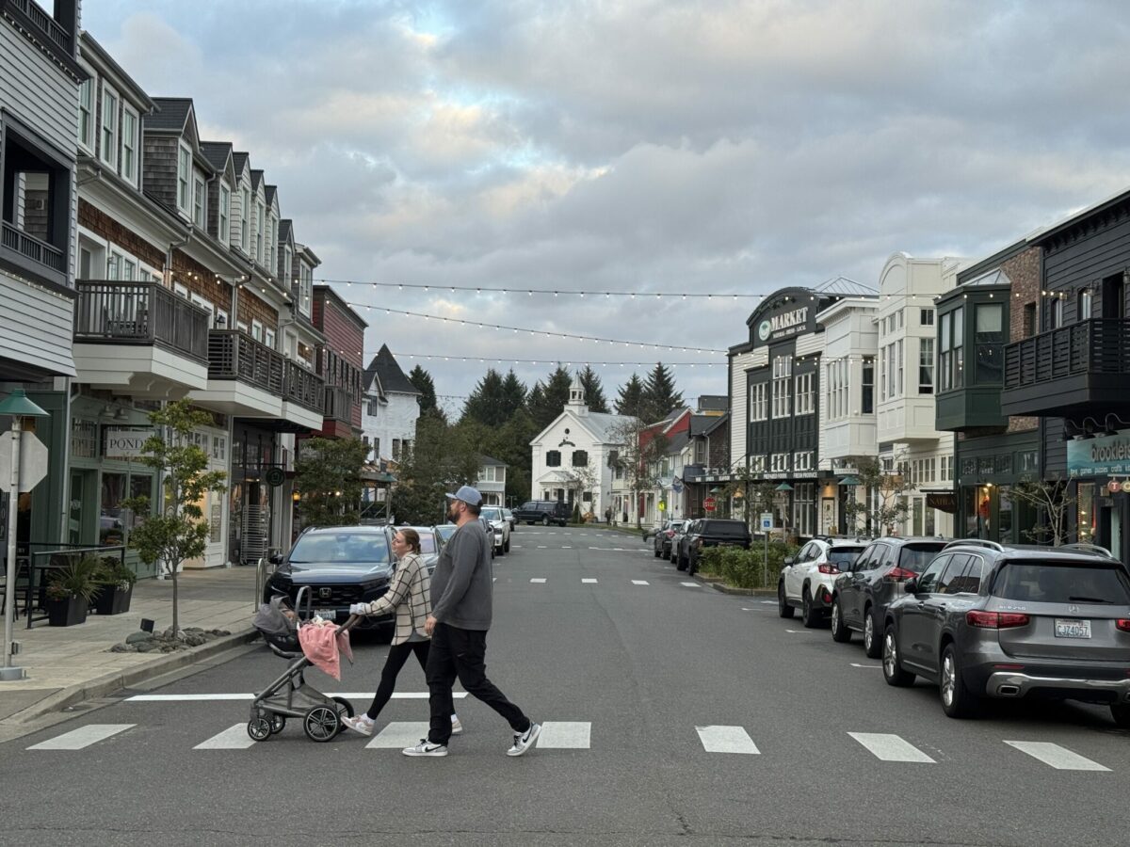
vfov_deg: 30.3
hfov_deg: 39.7
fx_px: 1567
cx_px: 565
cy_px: 424
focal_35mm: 48
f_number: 1.78
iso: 64
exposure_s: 1/289
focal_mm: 6.76
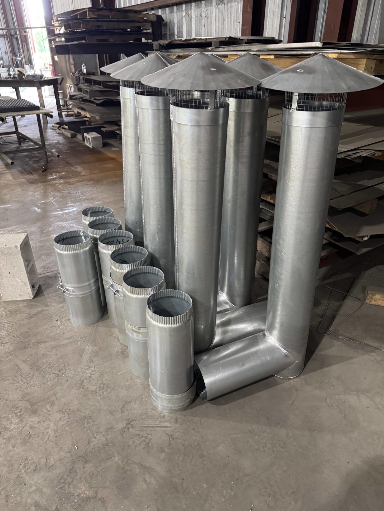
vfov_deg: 71.6
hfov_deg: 56.8
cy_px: 256
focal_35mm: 24
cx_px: 192
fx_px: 355
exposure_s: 1/60
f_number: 1.78
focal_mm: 6.76
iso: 640
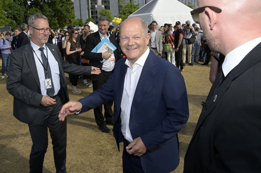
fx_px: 174
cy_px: 86
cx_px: 130
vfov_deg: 53.1
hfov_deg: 73.8
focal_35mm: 24
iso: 400
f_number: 16
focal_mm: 24
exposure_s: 1/250
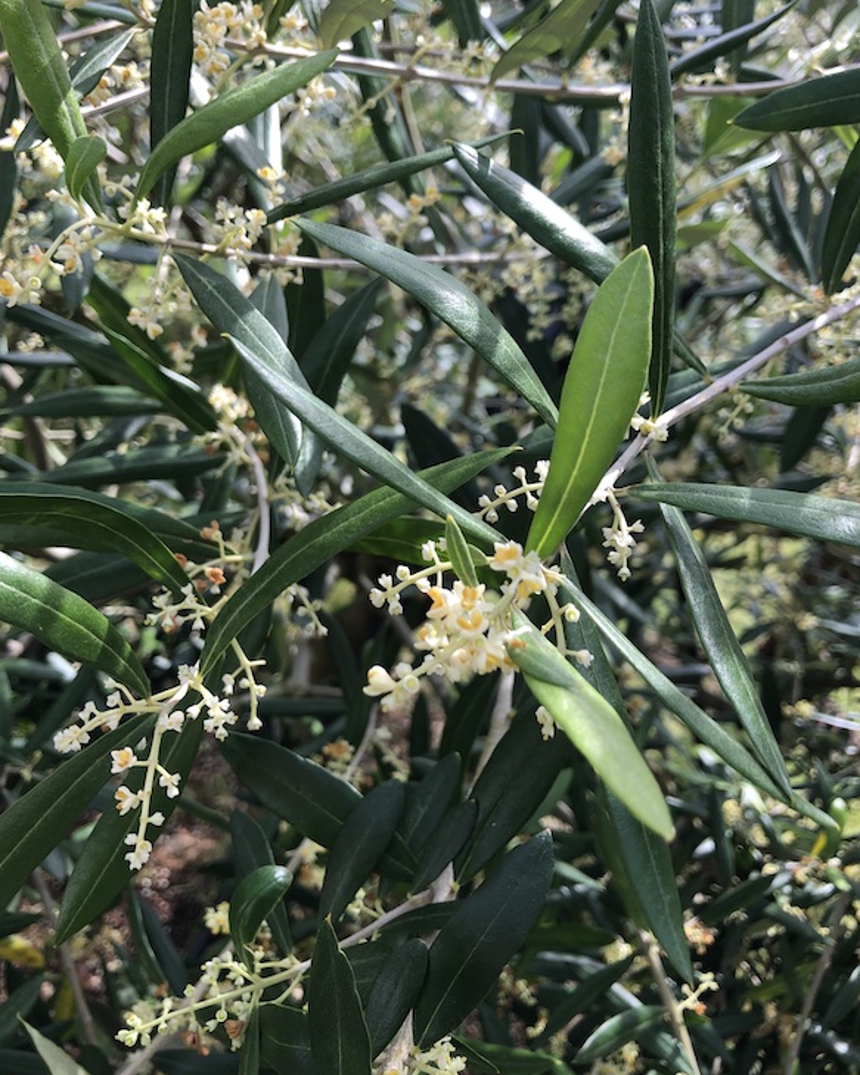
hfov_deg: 48.5
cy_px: 498
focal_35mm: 30
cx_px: 426
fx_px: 955
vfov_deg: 58.7
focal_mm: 3.99
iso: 20
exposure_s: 1/432
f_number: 1.8
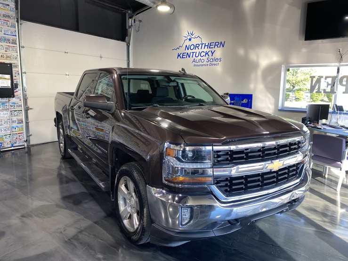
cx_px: 174
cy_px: 130
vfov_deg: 53.0
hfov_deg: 67.3
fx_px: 261
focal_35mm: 26
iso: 80
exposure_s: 1/120
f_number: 1.8
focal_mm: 4.25
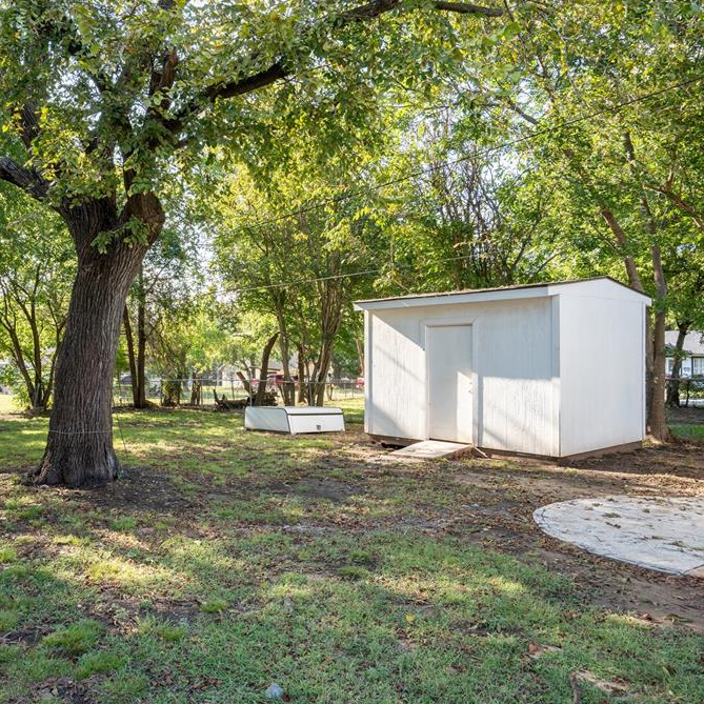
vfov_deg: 60.9
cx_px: 225
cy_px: 356
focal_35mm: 26
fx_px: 598
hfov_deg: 59.3
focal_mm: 20
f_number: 9
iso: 100
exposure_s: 1/100
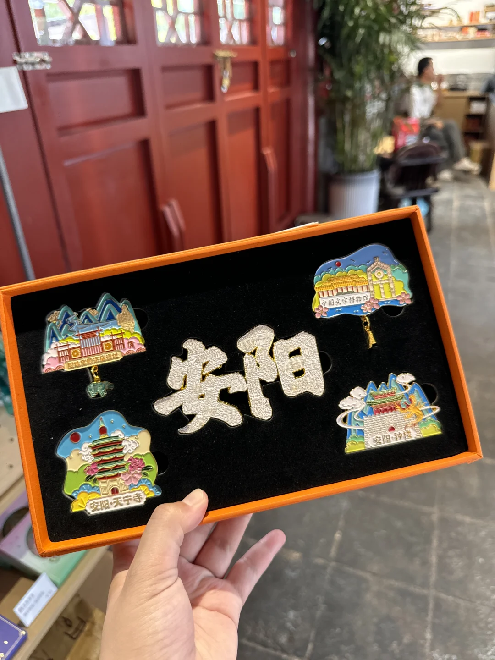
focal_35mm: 24
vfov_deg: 71.6
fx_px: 458
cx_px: 248
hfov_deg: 56.8
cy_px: 330
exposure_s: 1/100
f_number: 1.78
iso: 160
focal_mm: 6.76
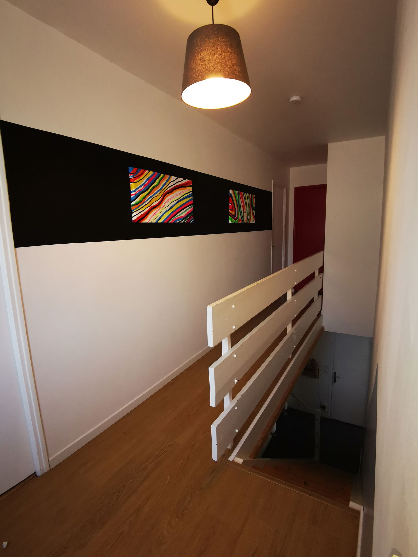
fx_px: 258
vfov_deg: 94.5
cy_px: 278
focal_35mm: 16
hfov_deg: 78.1
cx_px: 209
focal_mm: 2.26
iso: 320
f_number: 2.2
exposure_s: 1/101
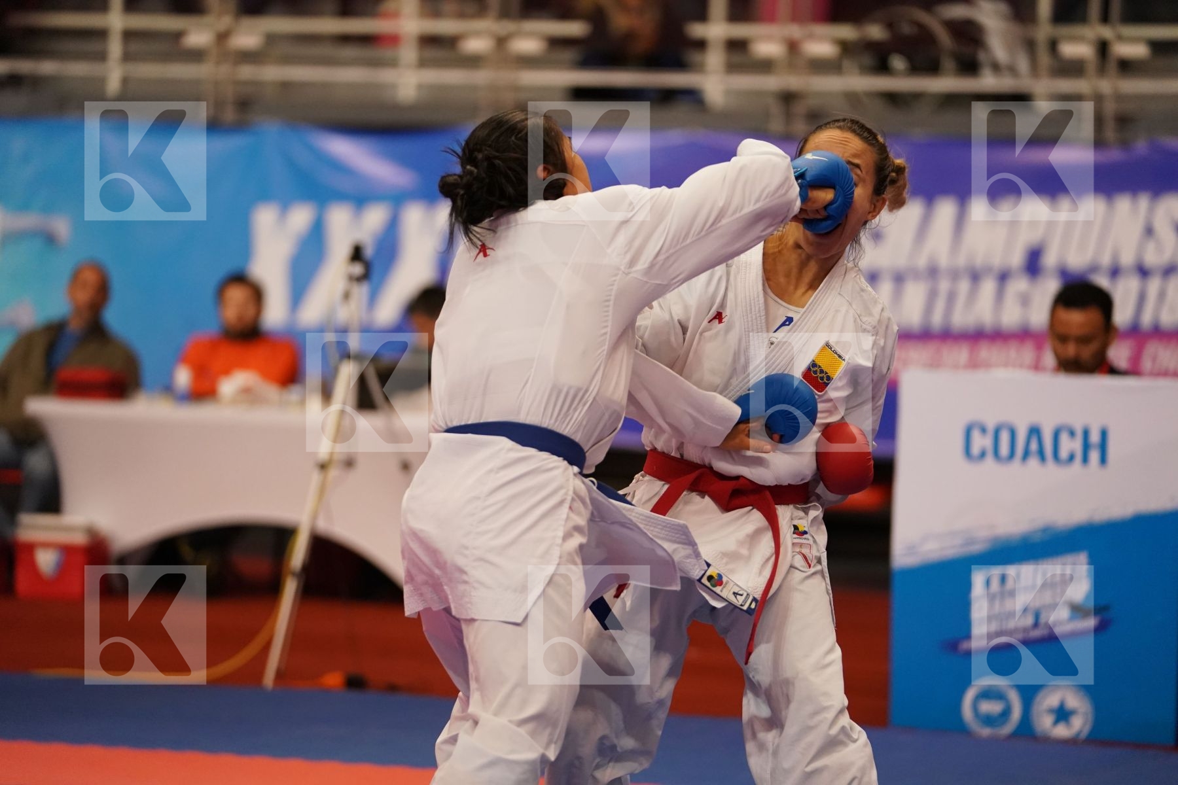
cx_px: 589
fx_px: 4908
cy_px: 392
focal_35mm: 150
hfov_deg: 13.7
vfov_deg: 9.1
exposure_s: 1/1000
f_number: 2.8
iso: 3200
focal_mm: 150
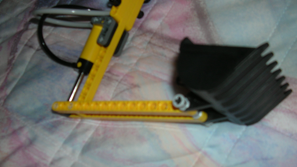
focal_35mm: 44
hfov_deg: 46.4
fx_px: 347
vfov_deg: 27.0
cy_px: 104
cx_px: 147
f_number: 3
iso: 50
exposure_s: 1/60.1
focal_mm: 6.6
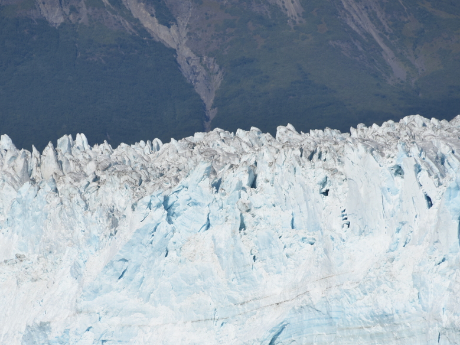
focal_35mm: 474
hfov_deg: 4.2
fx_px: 6298
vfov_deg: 3.1
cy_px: 235
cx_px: 188
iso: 100
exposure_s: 1/640
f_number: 9
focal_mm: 300
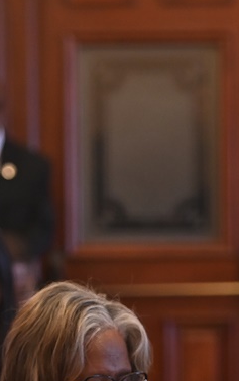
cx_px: 151
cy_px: 390
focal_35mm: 307
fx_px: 3192
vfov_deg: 6.8
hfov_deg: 4.3
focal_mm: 95
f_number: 2.8
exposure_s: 1/200
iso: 3200
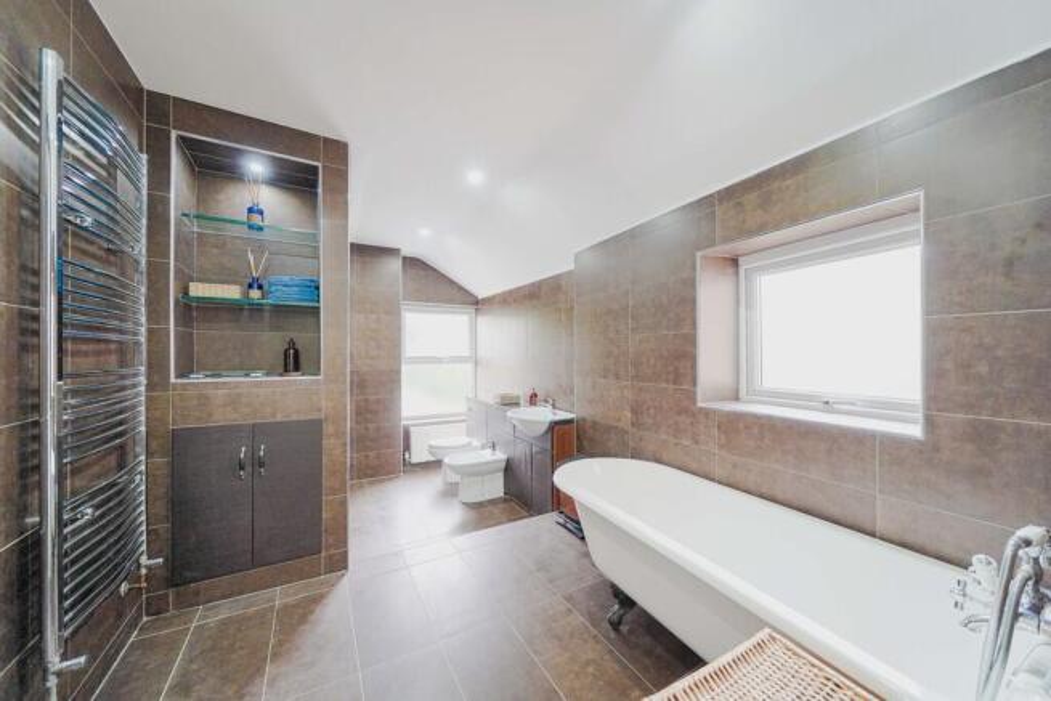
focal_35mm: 12
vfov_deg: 90.0
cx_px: 526
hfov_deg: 112.6
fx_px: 350
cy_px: 350
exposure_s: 1/20
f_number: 4
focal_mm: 12
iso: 500
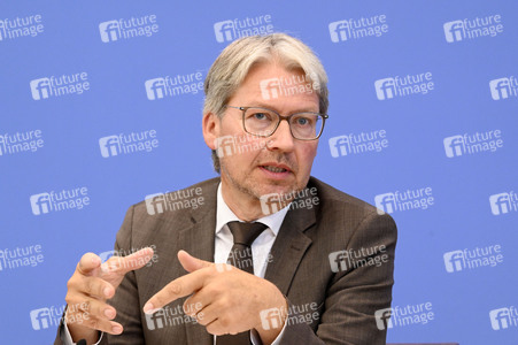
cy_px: 172
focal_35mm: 130
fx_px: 1869
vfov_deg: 10.5
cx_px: 259
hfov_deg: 15.8
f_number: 6.3
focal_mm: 130
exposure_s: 1/640
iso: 6400
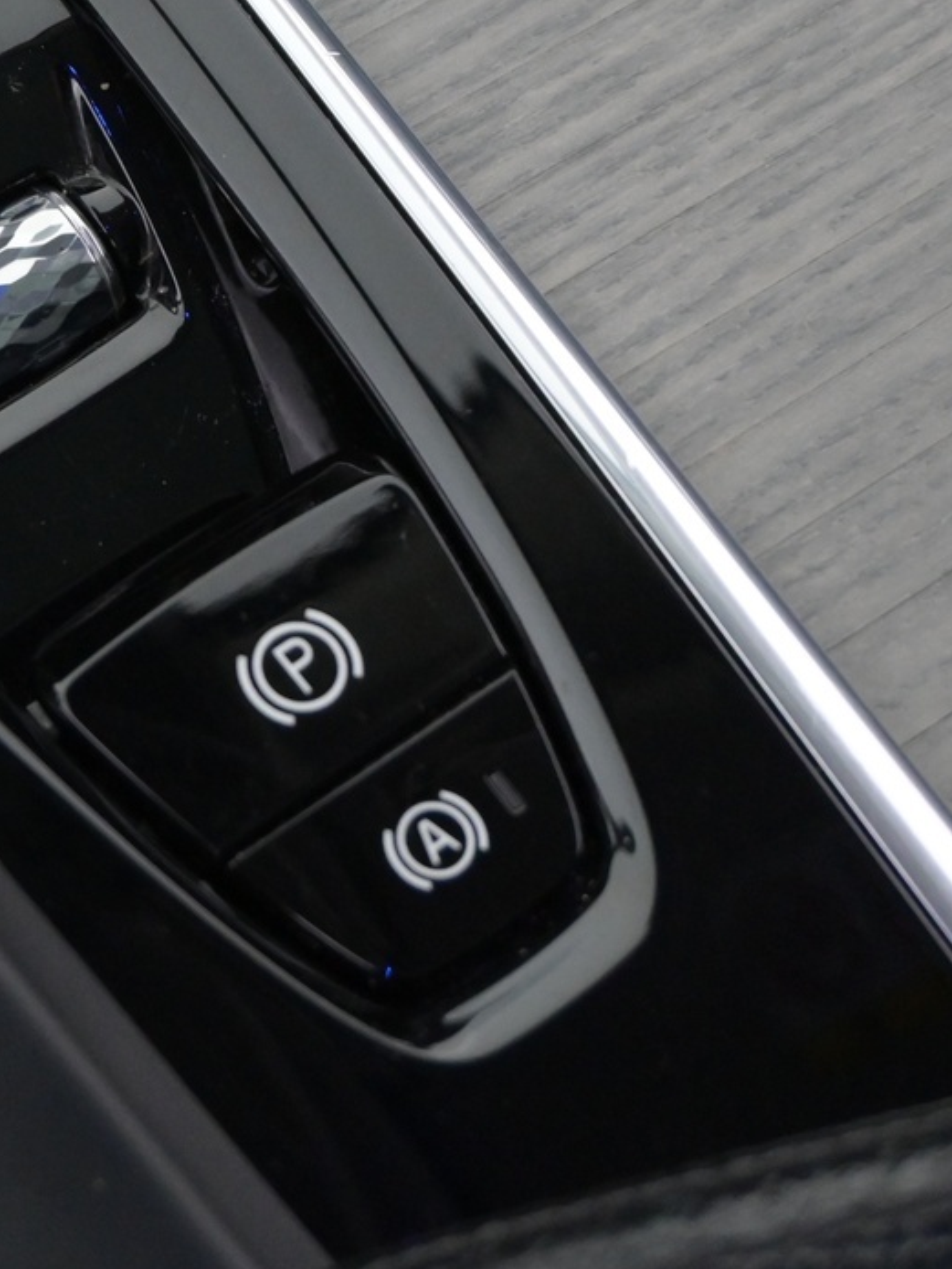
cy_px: 329
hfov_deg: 15.7
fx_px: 3392
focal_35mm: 93
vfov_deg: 21.0
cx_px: 7
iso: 2500
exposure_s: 1/50
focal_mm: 27.5
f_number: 4.5
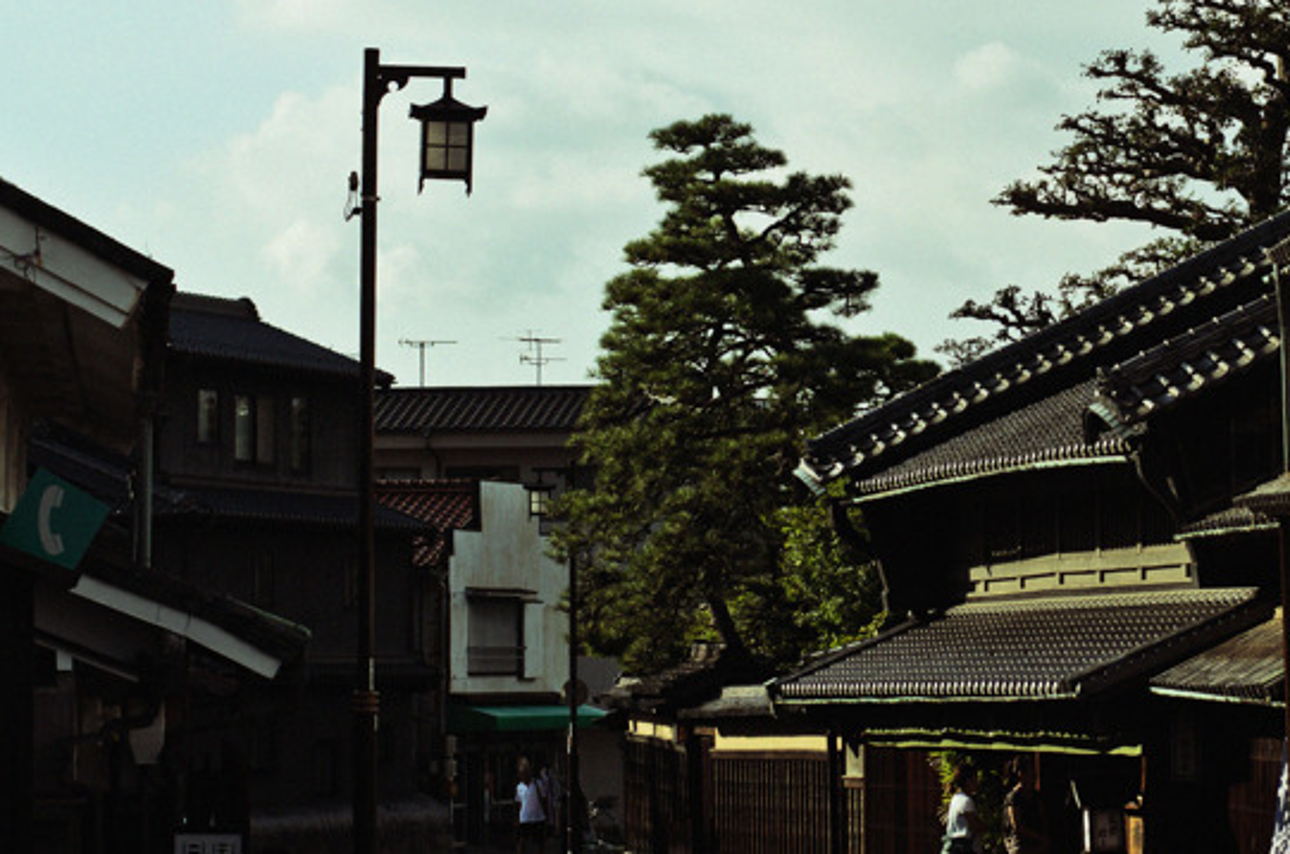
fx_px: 5076
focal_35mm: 142
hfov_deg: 14.3
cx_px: 1159
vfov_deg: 9.6
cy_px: 348
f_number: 4.5
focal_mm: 50
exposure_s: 1/1600
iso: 160
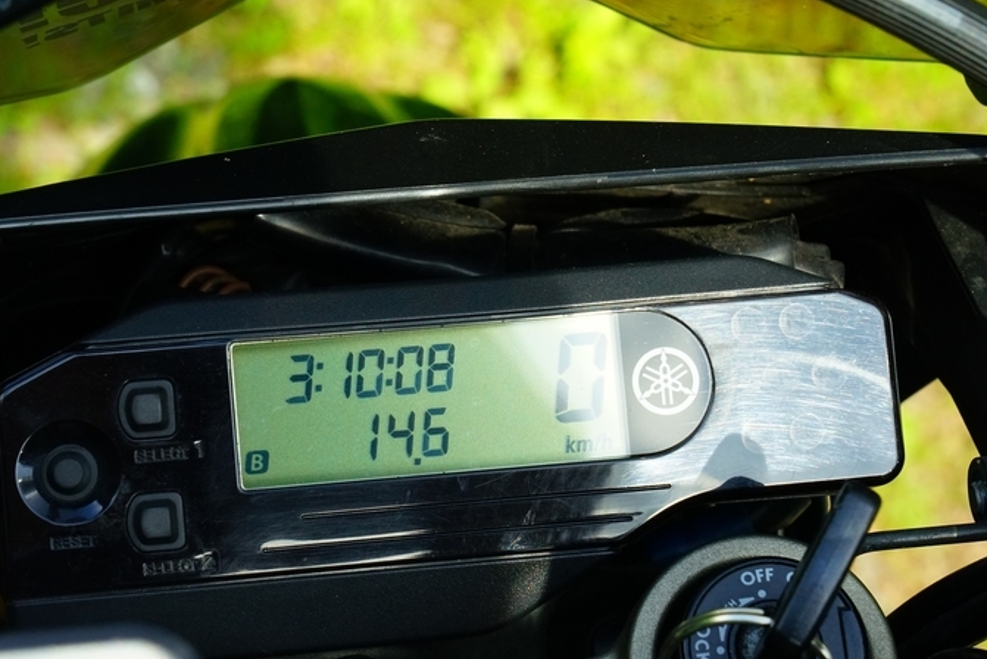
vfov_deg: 14.7
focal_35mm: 93
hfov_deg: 21.9
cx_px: 435
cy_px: 275
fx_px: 2551
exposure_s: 1/90
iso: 2000
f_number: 16
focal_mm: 78
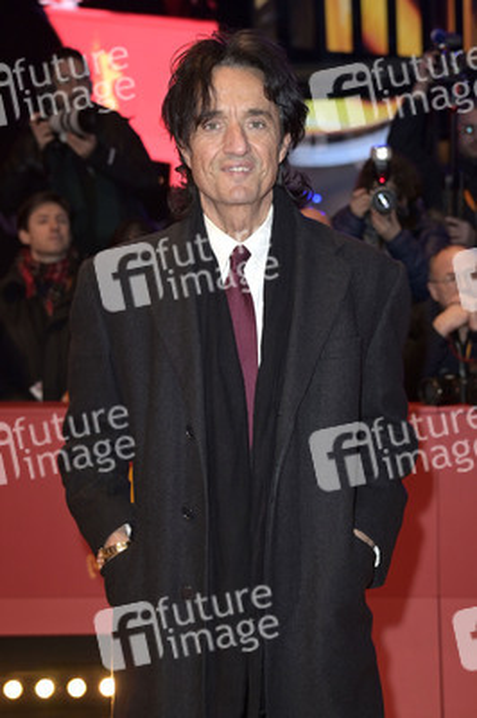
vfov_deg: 28.9
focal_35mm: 70
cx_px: 238
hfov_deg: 19.4
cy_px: 359
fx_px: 1394
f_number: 5.6
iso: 800
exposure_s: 1/200
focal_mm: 70
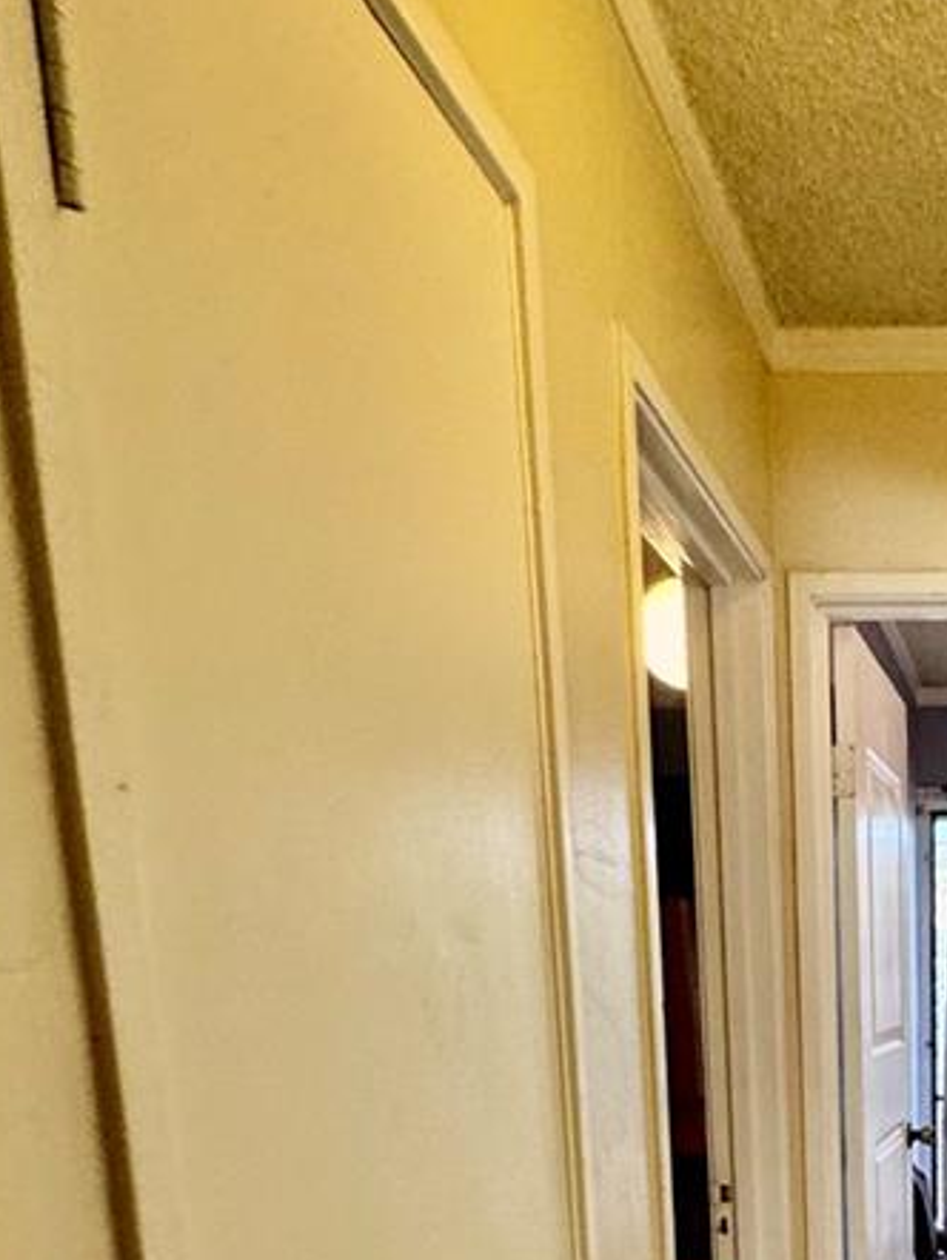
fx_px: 1385
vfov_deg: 42.1
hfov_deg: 33.4
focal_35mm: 38
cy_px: 1271
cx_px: 1018
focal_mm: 2.22
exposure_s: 1/60
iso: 200
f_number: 2.2
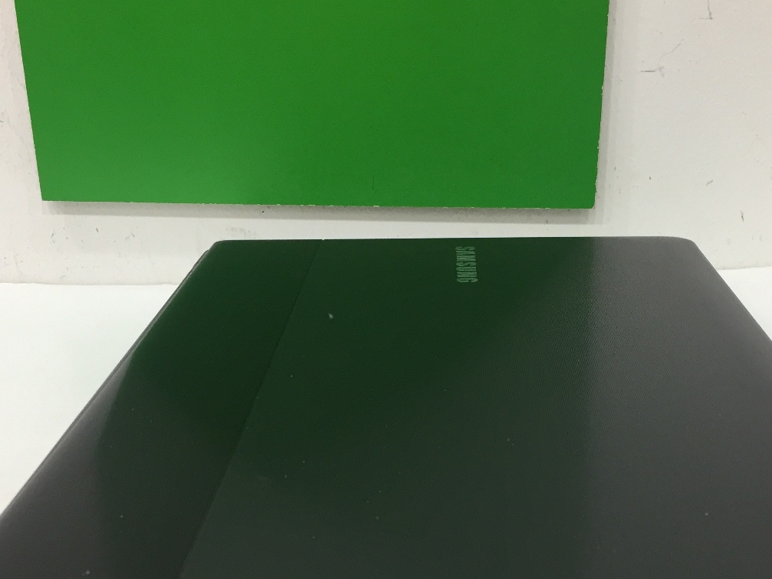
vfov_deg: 30.6
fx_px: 1048
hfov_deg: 40.3
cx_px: 448
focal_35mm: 47
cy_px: 402
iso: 100
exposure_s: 1/33
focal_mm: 4.15
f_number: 2.2
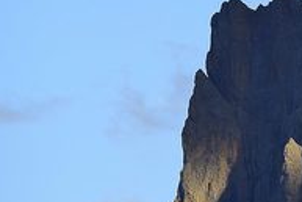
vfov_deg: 1.8
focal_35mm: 779
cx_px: 415
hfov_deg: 2.6
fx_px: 6540
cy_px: 51
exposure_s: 1/640
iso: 500
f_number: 8
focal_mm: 250
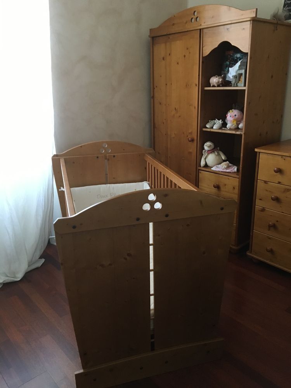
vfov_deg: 61.7
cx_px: 146
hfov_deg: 48.2
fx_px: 325
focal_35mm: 29
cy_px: 194
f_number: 2.2
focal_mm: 4.15
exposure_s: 1/33
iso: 250
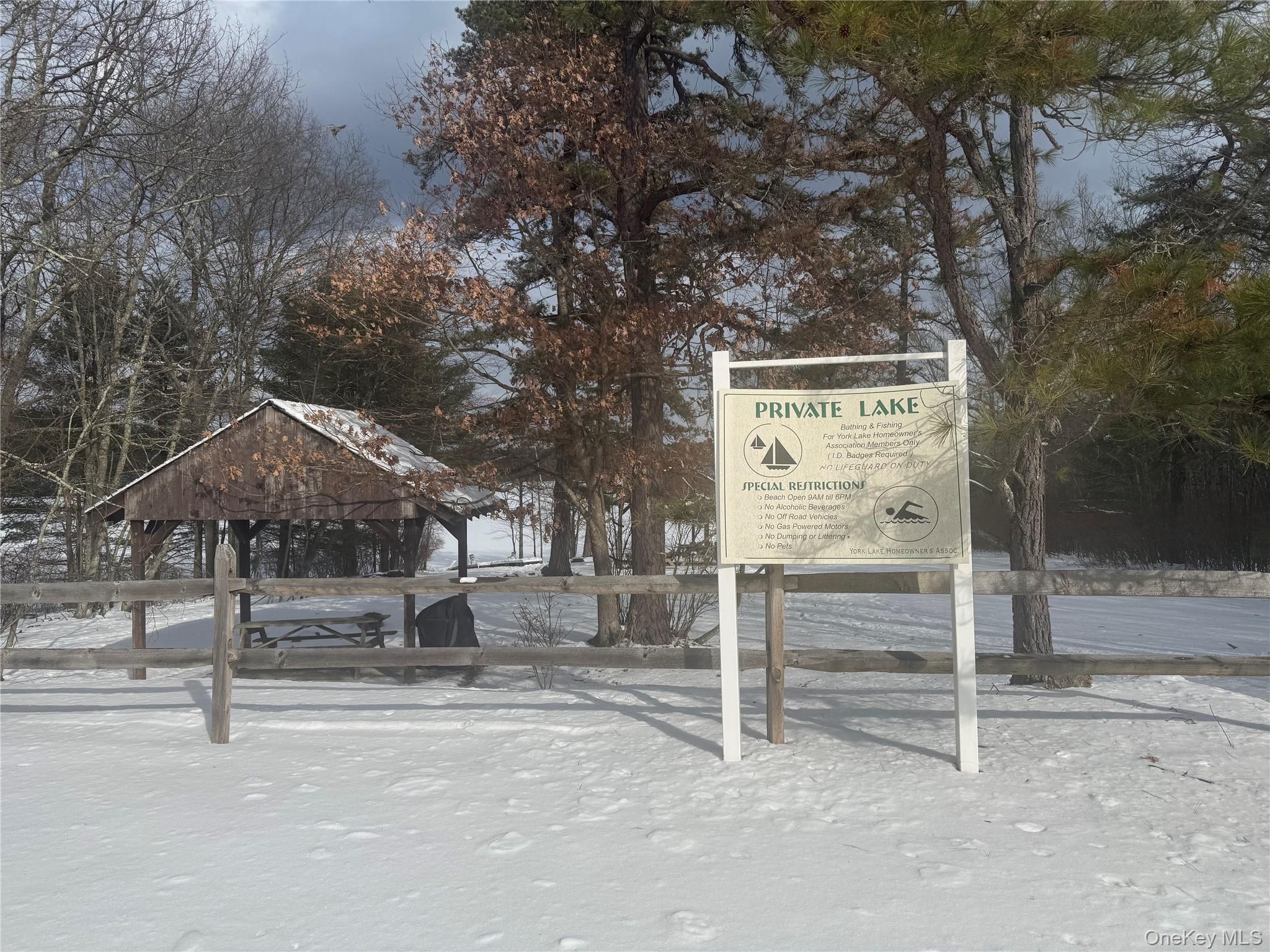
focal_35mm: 24
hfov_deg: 71.6
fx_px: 881
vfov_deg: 56.8
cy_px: 476
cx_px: 635
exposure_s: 1/6711
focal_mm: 6.76
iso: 80
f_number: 1.78
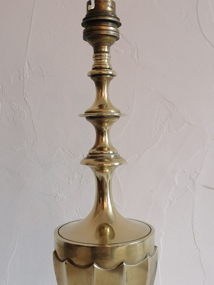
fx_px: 338
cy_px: 142
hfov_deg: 35.1
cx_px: 107
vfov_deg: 45.8
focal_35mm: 41
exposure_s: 1/33.3
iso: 200
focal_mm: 5.4
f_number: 1.8
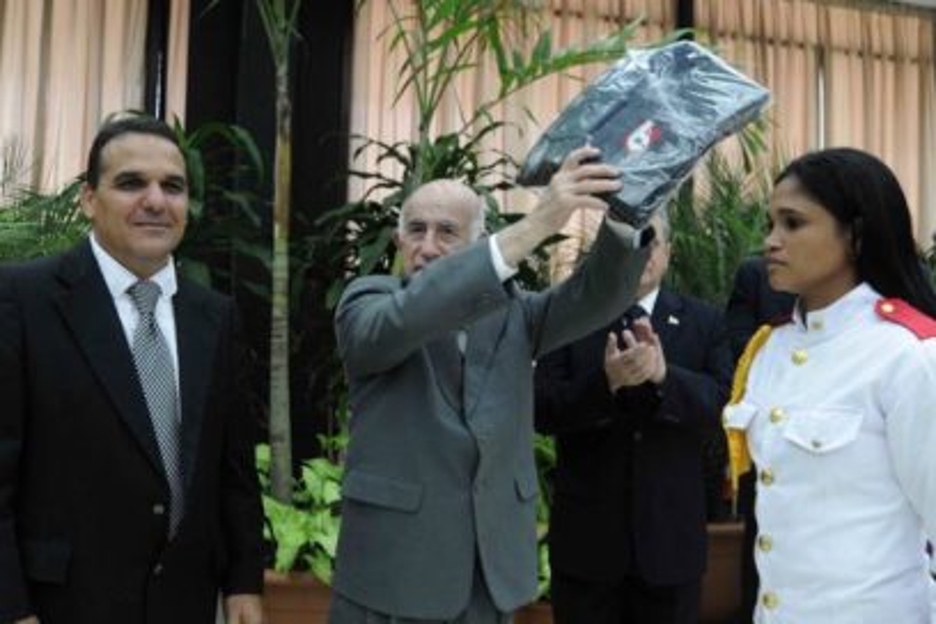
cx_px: 468
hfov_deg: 67.4
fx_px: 702
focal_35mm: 27
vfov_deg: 47.9
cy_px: 312
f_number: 4
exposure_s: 1/60
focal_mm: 18
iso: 1000
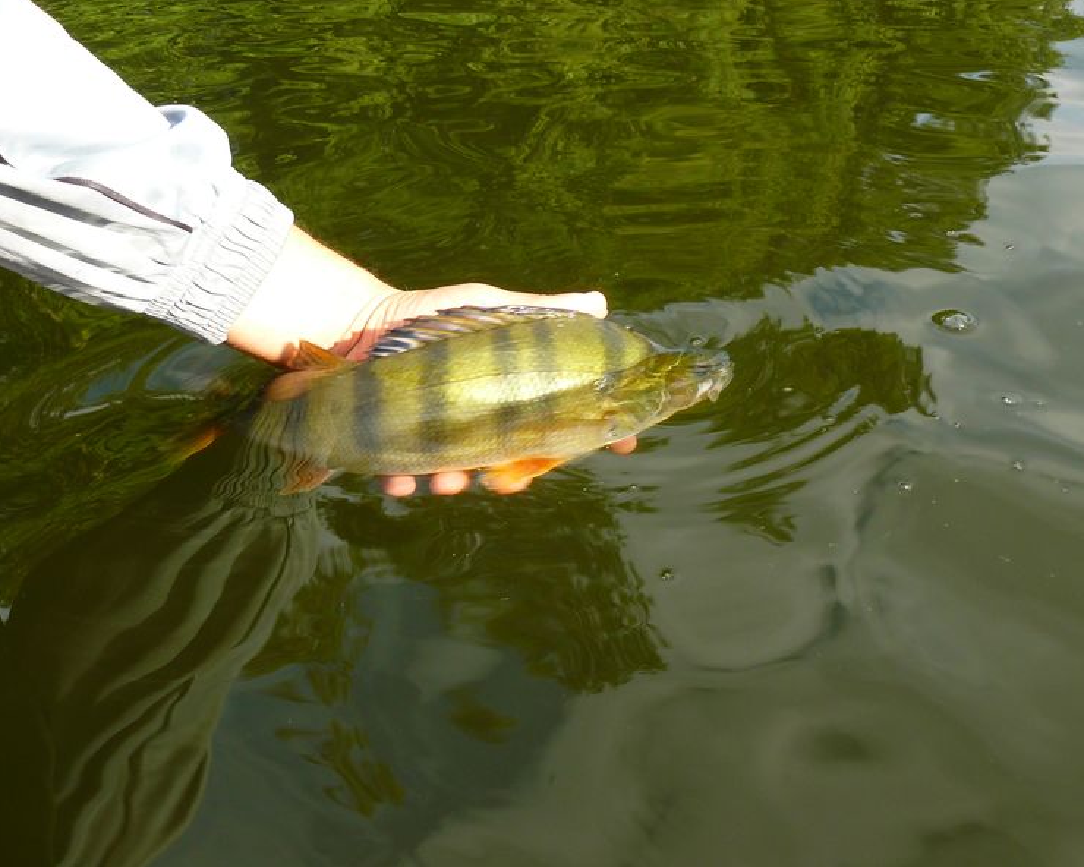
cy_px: 431
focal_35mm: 38
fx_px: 1219
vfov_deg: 39.2
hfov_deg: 47.9
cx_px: 557
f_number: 4
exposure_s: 1/160
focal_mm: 6
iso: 100
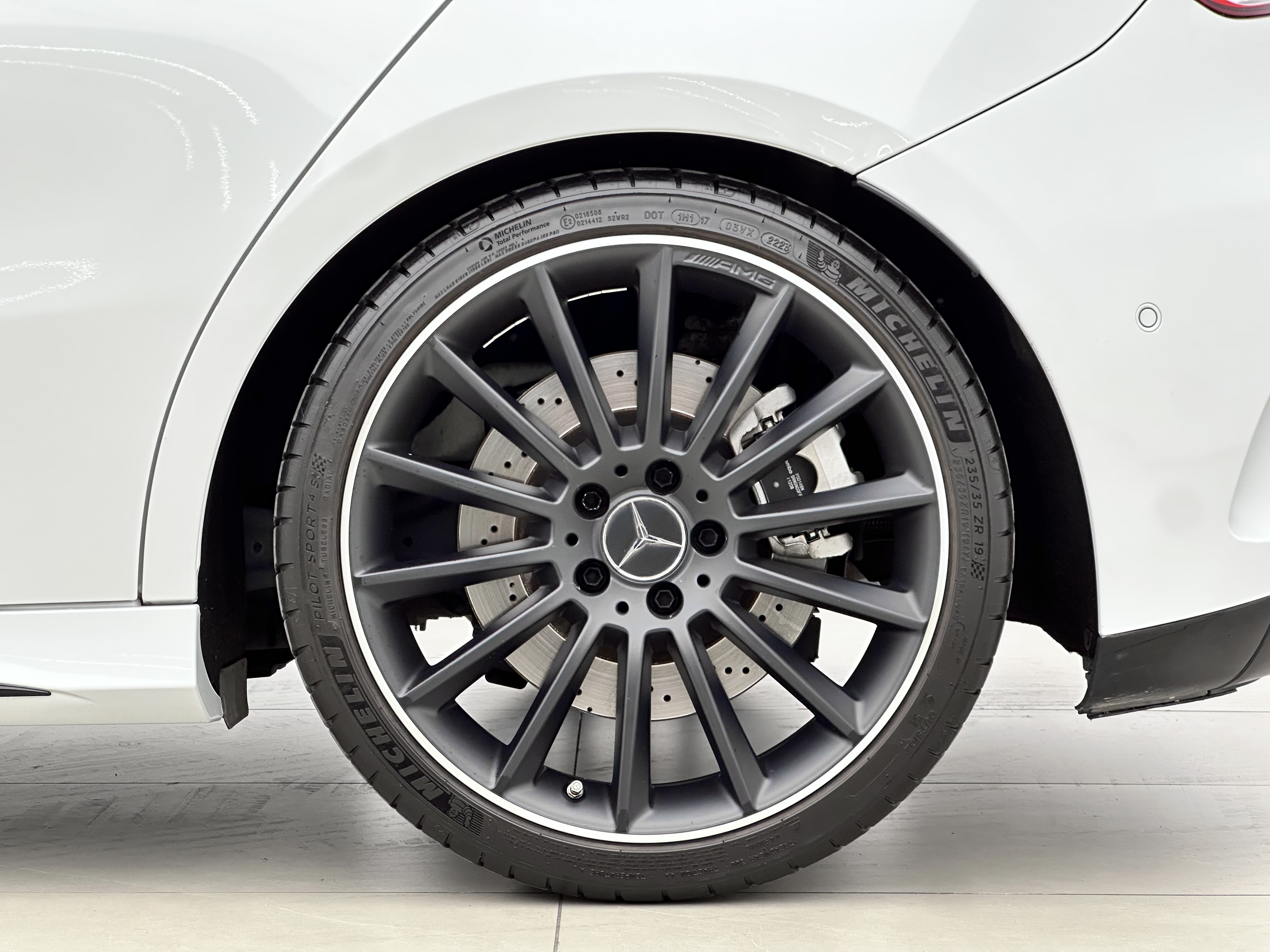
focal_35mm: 77
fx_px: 2825
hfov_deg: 25.3
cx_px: 635
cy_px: 476
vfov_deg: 19.1
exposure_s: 1/100
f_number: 2.8
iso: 250
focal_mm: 9
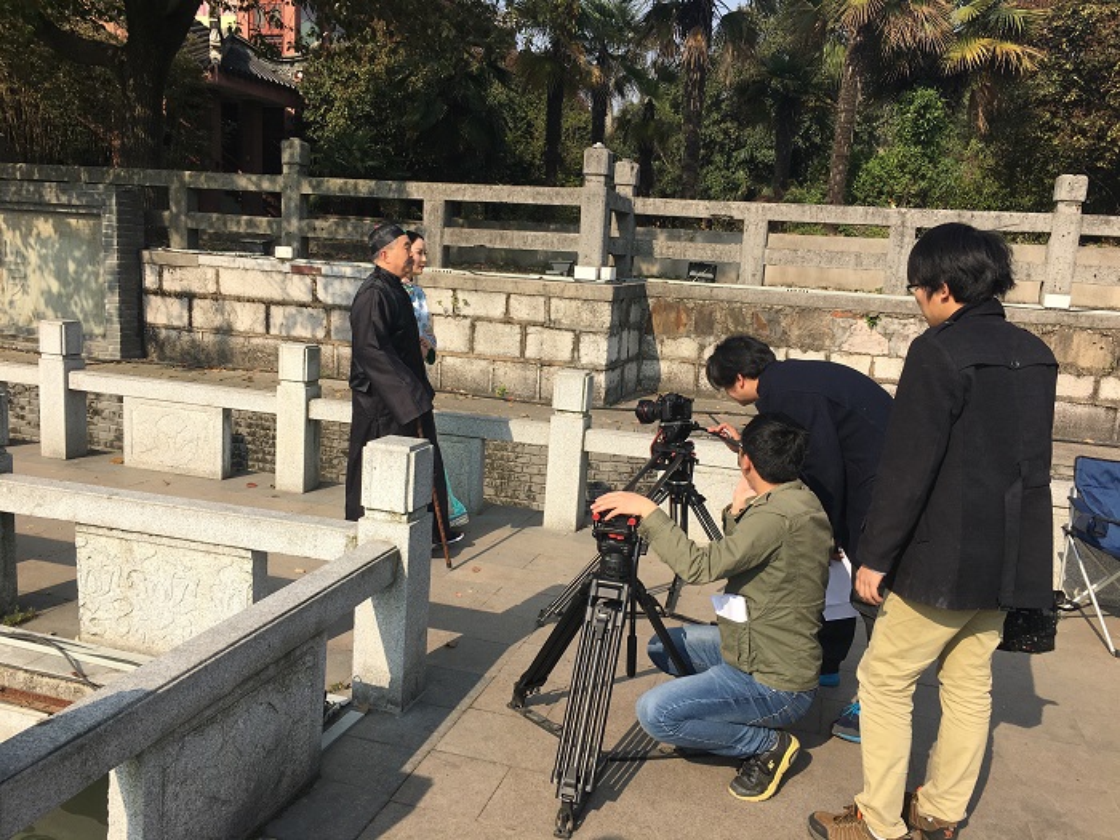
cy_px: 420
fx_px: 938
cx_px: 560
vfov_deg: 48.2
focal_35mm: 29
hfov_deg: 61.7
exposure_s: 1/1282
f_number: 2.2
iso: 25
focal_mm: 4.15
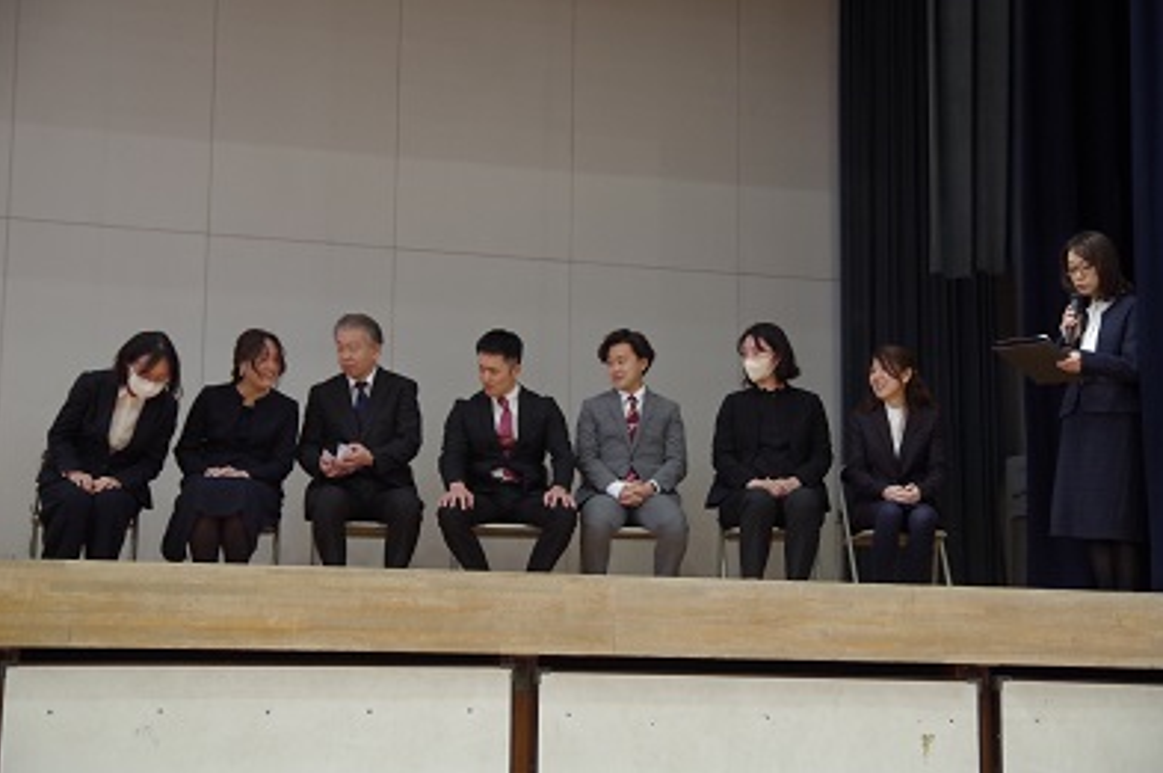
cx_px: 586
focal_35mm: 58
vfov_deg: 23.3
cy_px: 391
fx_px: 1871
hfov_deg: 34.5
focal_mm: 38.13
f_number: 2.8
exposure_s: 1/80
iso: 1600
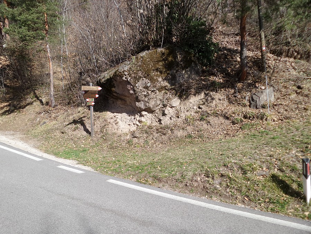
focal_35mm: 24
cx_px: 156
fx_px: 216
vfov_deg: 56.8
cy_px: 117
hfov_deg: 71.6
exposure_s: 1/1000
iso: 100
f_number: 3.1
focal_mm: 4.4
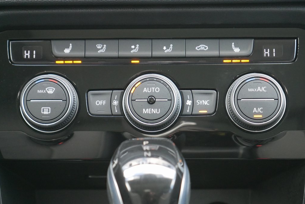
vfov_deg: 16.3
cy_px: 103
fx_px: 712
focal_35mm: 84
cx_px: 152
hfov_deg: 24.2
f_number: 5.6
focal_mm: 40
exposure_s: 1/80
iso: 3200
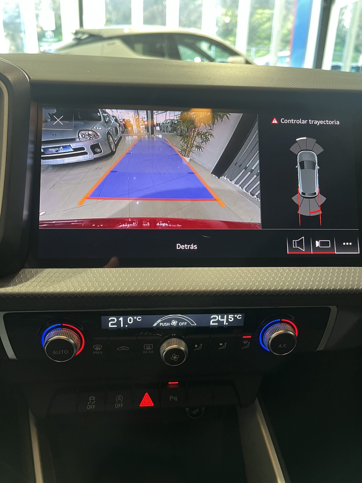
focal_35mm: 26
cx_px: 181
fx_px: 363
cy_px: 242
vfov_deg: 67.3
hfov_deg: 53.1
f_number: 1.6
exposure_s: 1/65
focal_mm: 5.1
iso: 100
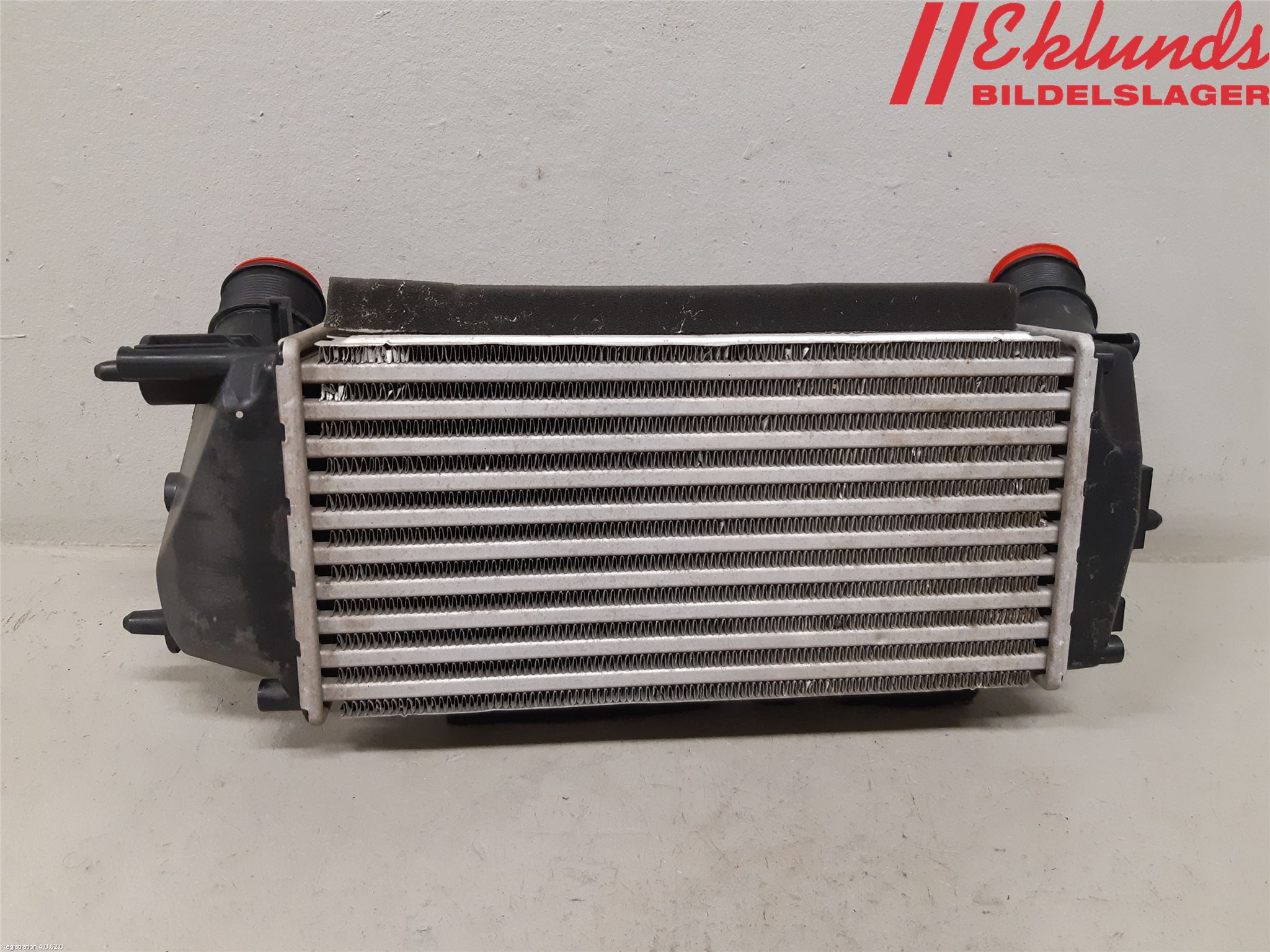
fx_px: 954
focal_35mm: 26
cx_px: 635
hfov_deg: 67.3
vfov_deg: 53.1
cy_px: 476
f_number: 1.7
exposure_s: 1/50
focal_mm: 3.93
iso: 200
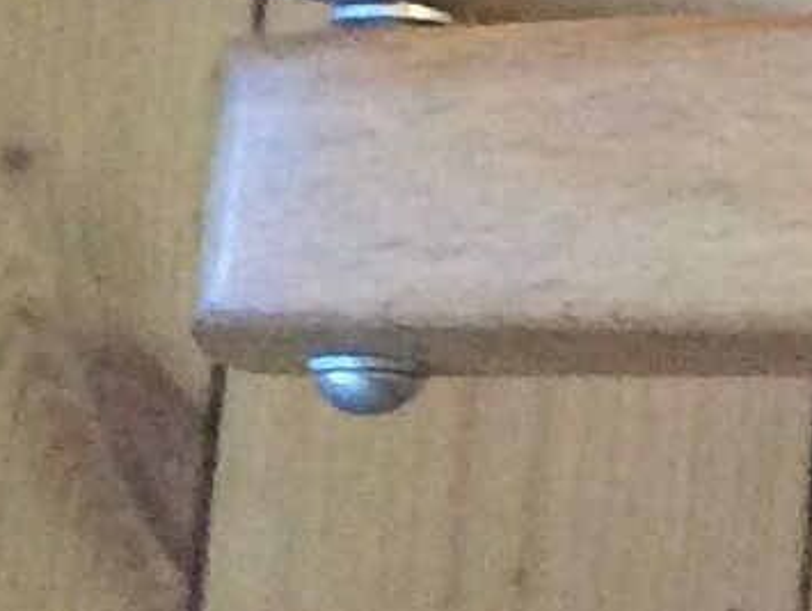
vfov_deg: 6.3
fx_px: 5471
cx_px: 2223
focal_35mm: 233
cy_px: -453
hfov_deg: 7.7
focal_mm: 3.3
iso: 250
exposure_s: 1/25
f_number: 2.4
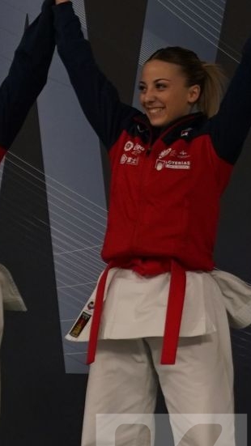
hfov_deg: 3.4
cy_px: 200
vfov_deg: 6.0
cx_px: 172
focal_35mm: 359
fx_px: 4247
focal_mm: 70
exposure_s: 1/250
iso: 500
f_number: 2.8
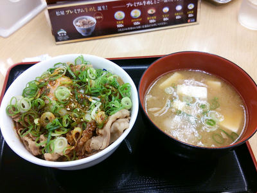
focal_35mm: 30
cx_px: 128
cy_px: 96
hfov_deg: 60.0
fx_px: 223
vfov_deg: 46.8
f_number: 1.94
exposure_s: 1/59
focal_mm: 4.06
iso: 40
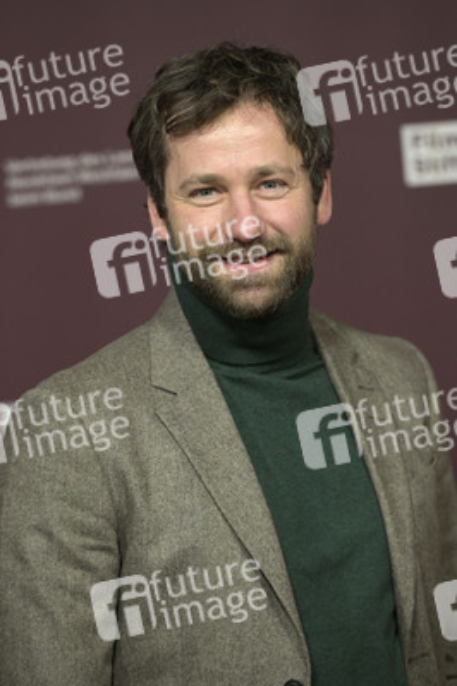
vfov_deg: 11.1
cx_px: 228
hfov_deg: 7.4
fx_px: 3529
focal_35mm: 185
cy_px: 343
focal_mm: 185
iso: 1250
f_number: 4.5
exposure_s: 1/400
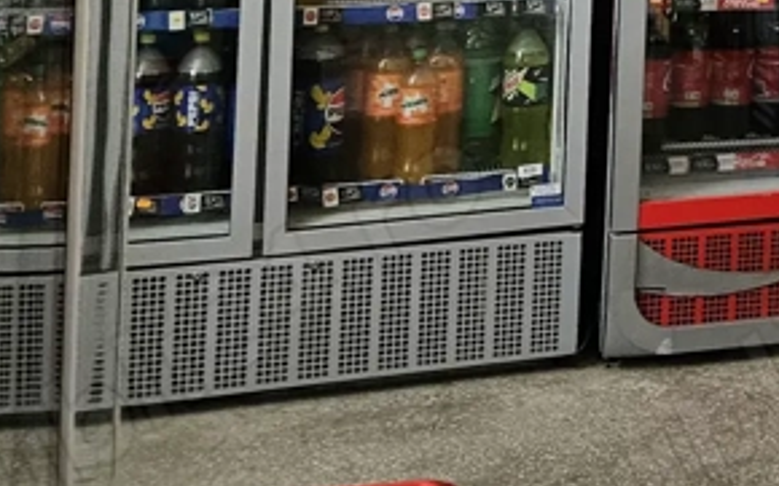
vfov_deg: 14.3
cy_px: -279
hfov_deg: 21.2
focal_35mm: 84
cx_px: 1134
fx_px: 1783
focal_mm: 5.4
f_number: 1.8
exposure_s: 1/100
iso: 500
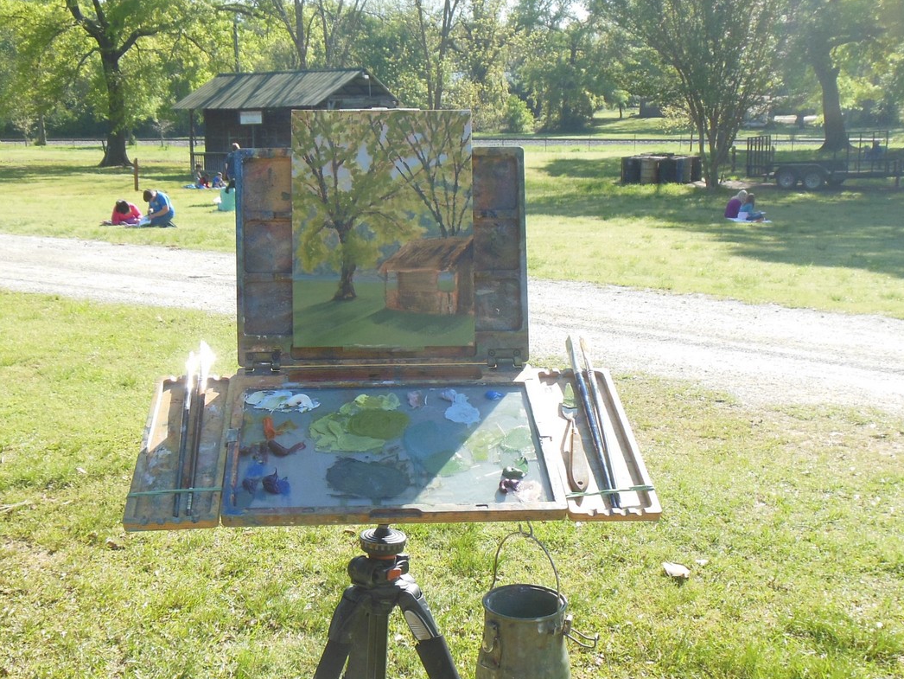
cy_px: 411
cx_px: 386
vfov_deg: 36.7
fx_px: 1019
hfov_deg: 47.7
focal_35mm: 39
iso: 125
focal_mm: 4.5
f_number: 3.2
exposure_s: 1/500
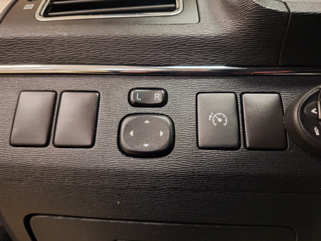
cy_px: 120
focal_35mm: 23
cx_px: 160
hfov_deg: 73.9
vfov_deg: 58.9
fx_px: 213
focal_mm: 5.54
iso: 400
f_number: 1.8
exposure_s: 1/20
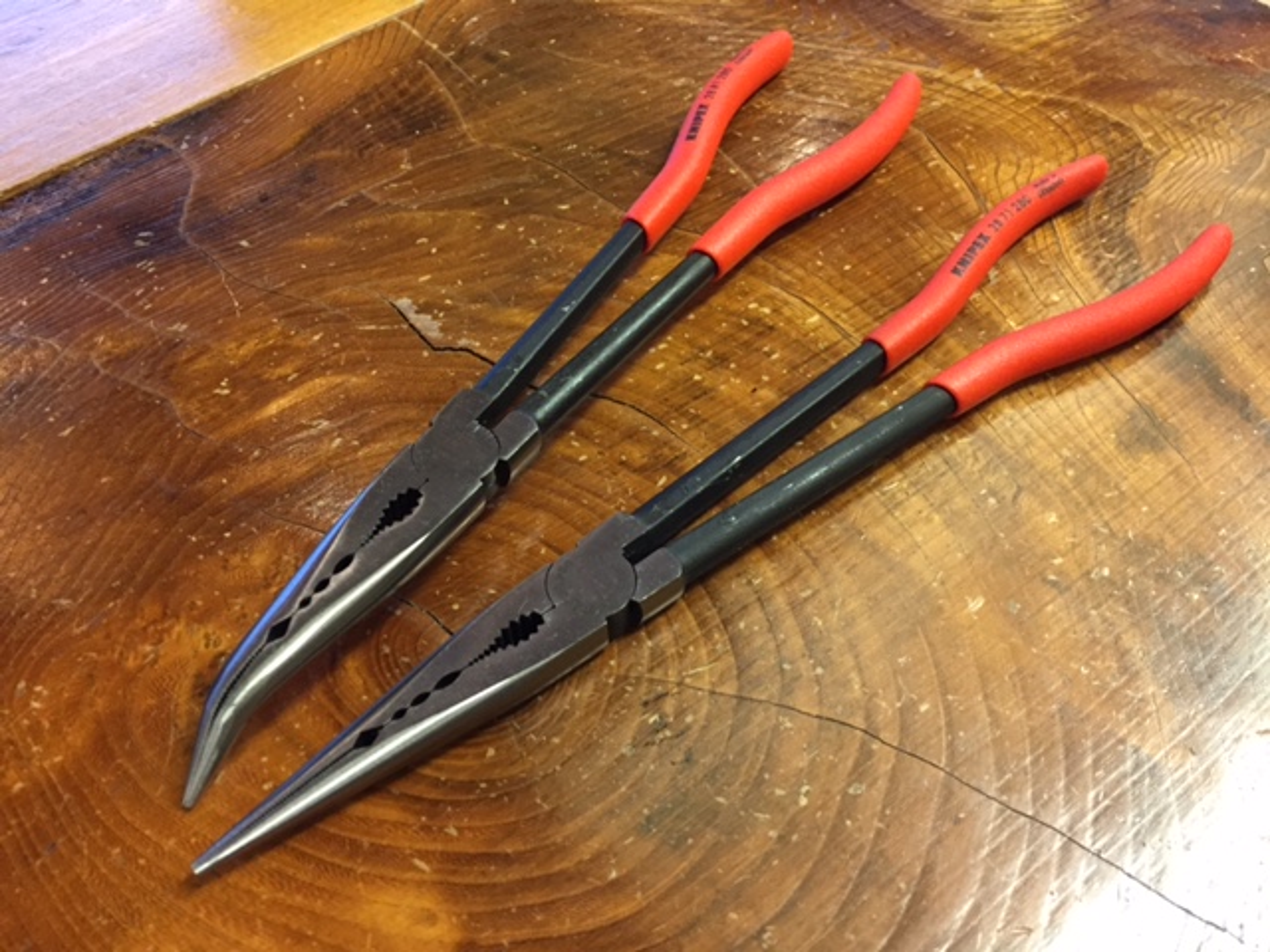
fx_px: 1064
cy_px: 476
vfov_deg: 48.2
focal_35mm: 29
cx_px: 635
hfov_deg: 61.7
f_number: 2.2
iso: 160
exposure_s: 1/30
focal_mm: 4.15
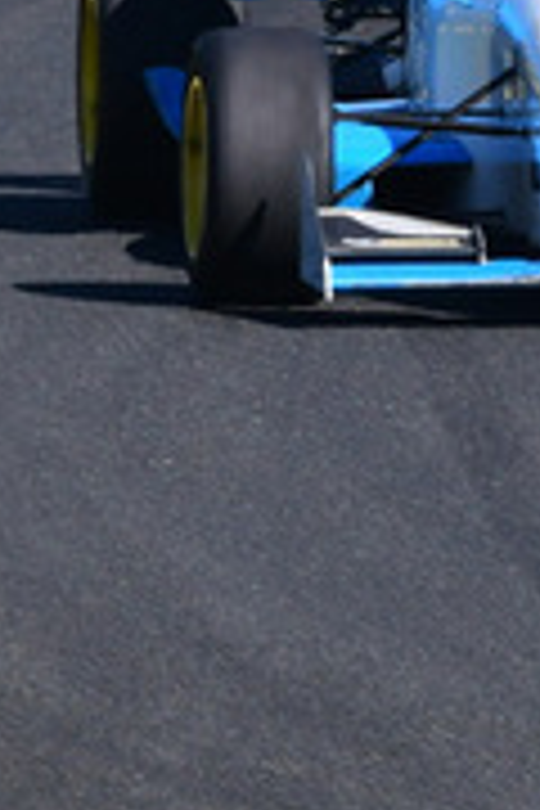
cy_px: -202
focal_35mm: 1799
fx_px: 40474
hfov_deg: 0.8
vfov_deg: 1.1
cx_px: 756
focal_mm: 270
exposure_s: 1/640
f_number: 11
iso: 500
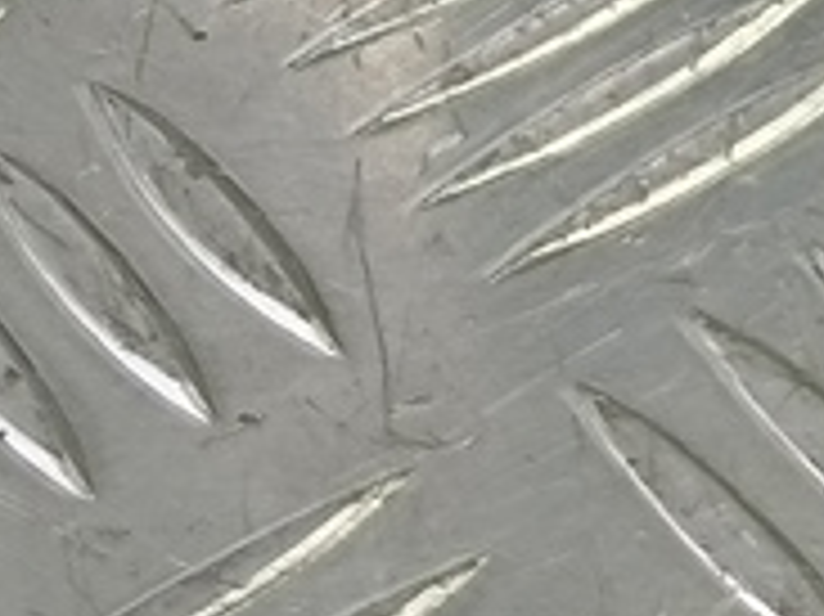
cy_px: -1012
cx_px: 1324
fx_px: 3069
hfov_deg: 14.1
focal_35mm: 129
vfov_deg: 9.7
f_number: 1.6
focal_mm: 4.11
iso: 109
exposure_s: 1/50
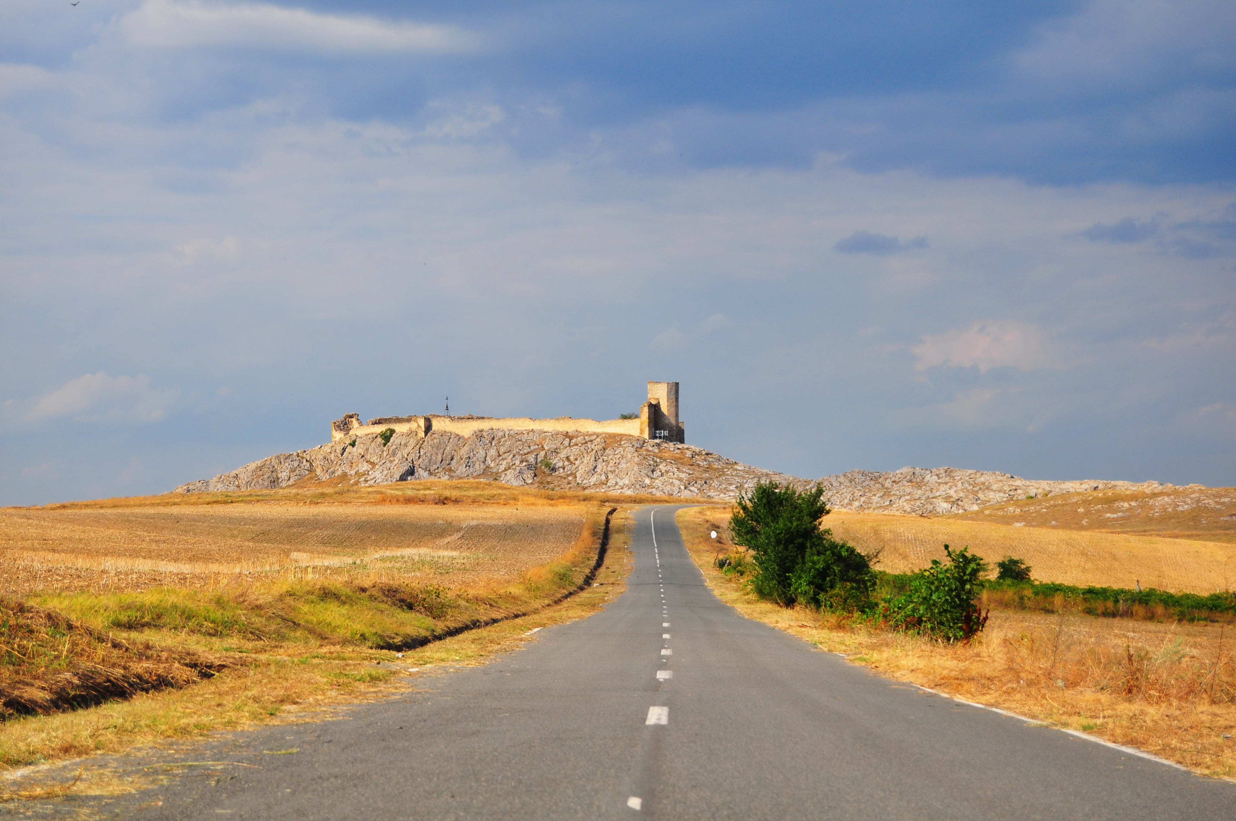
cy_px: 410
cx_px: 618
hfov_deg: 24.6
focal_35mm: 82
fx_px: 2829
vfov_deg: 16.5
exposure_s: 1/1000
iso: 200
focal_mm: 55
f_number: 5.6
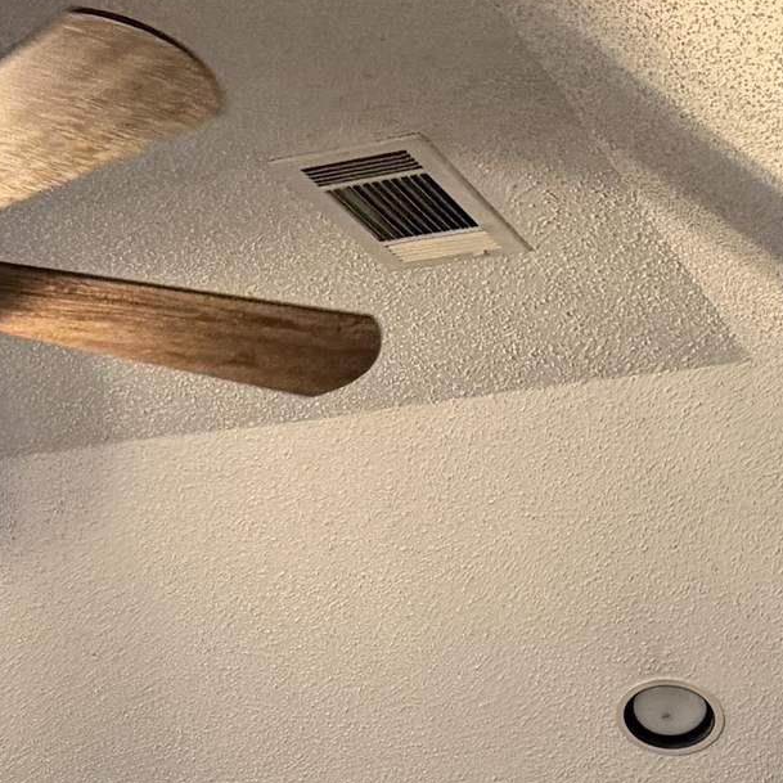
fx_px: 2738
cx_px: 31
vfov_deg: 14.2
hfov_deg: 16.0
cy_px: 1446
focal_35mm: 107
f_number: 1.78
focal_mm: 6.76
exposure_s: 1/60
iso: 320
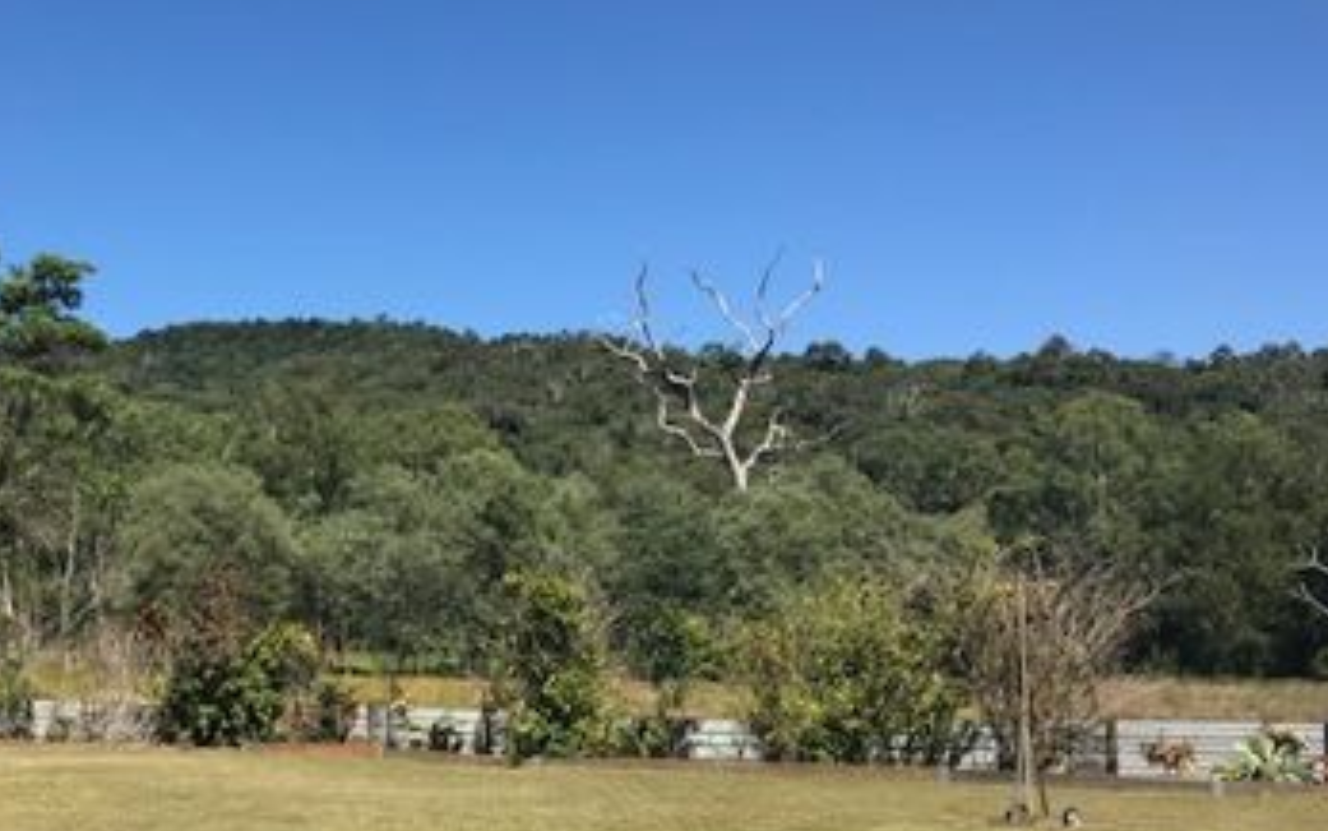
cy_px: 590
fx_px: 1701
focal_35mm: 47
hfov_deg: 41.8
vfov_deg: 27.2
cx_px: 394
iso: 20
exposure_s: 1/1880
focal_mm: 3.99
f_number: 1.8
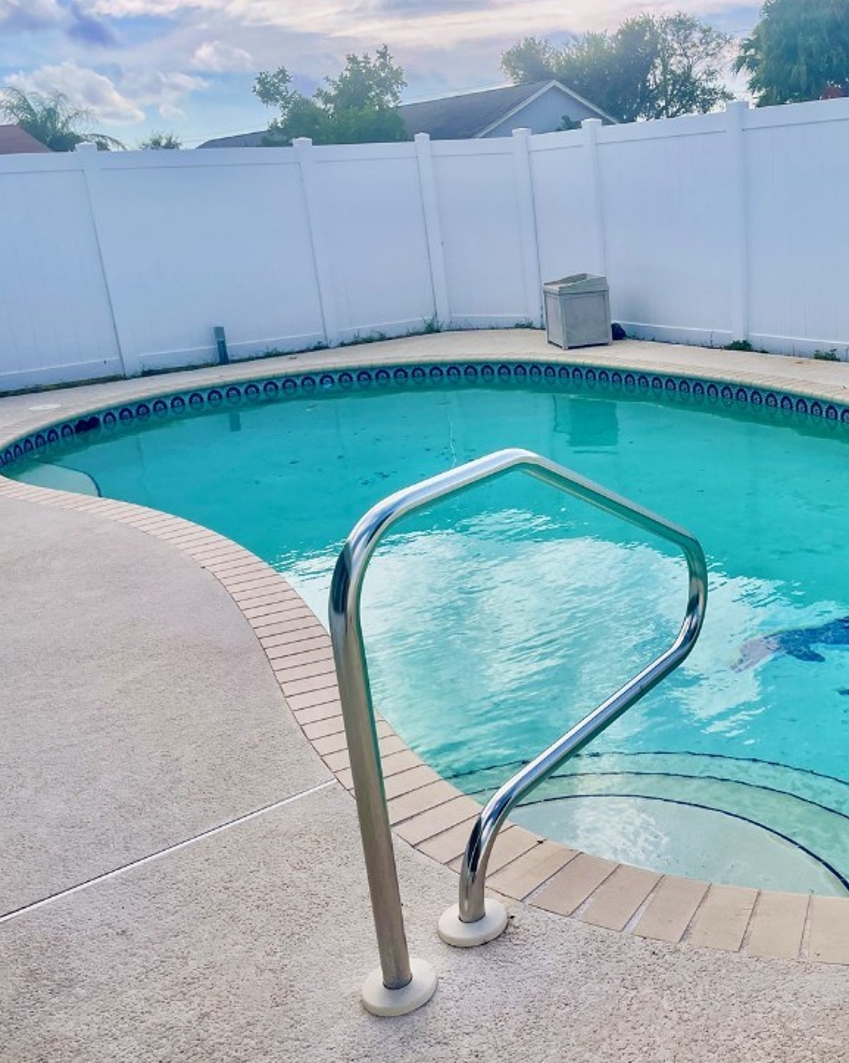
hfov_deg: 39.9
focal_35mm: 36
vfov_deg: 50.3
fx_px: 1131
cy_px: 526
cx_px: 646
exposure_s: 1/5291
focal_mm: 4.2
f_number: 1.6
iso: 32
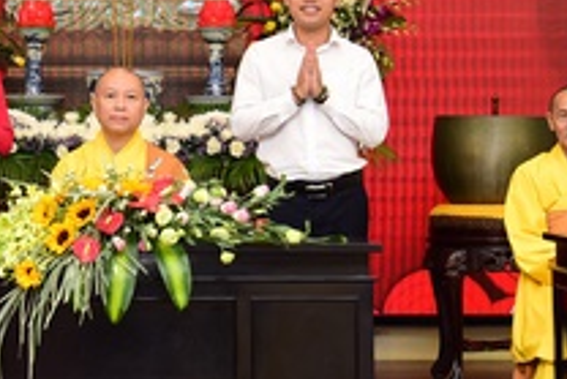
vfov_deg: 11.5
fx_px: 1875
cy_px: 161
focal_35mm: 119
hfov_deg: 17.1
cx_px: 120
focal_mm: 38
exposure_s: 1/60
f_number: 4
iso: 800
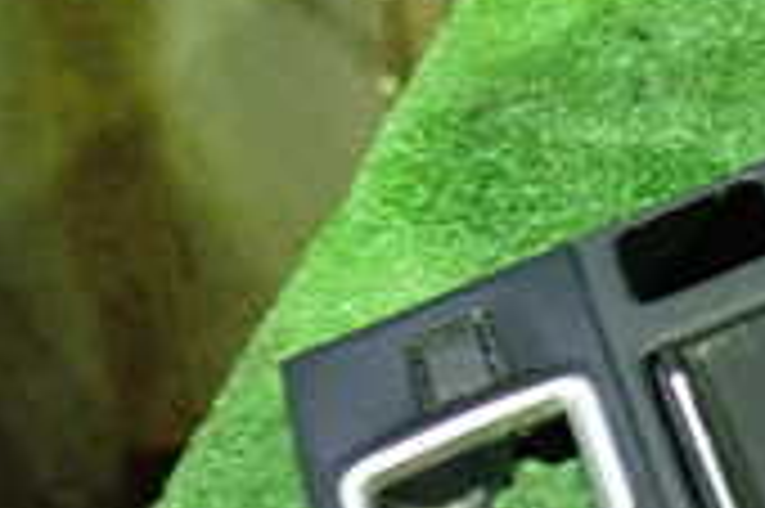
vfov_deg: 12.4
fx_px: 2335
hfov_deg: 16.3
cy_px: 189
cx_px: 1269
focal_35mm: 110
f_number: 2.3
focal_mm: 5.4
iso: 800
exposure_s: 1/25
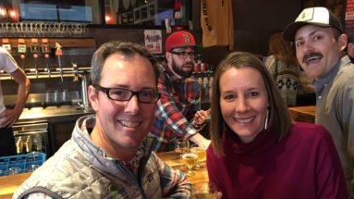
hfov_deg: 59.5
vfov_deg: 35.4
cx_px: 174
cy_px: 122
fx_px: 310
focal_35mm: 33
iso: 200
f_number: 2.2
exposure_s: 1/17
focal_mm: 4.15
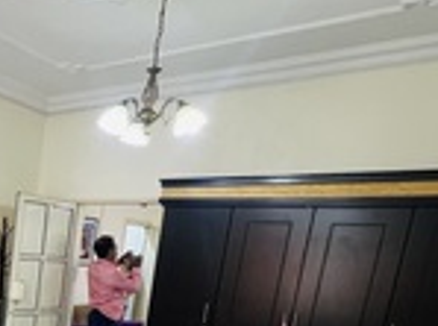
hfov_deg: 37.5
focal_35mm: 40
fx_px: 505
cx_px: -66
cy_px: 369
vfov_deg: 31.3
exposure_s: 1/50
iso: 160
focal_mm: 1.57
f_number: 1.8
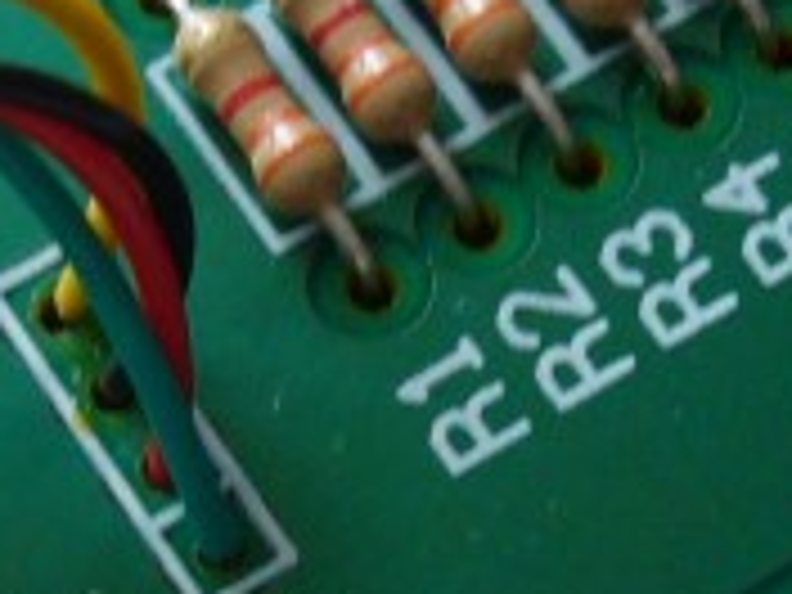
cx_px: 567
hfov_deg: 12.1
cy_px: 482
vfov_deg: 9.1
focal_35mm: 163
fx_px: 3729
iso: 100
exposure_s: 1/20
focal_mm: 4.6
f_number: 2.8
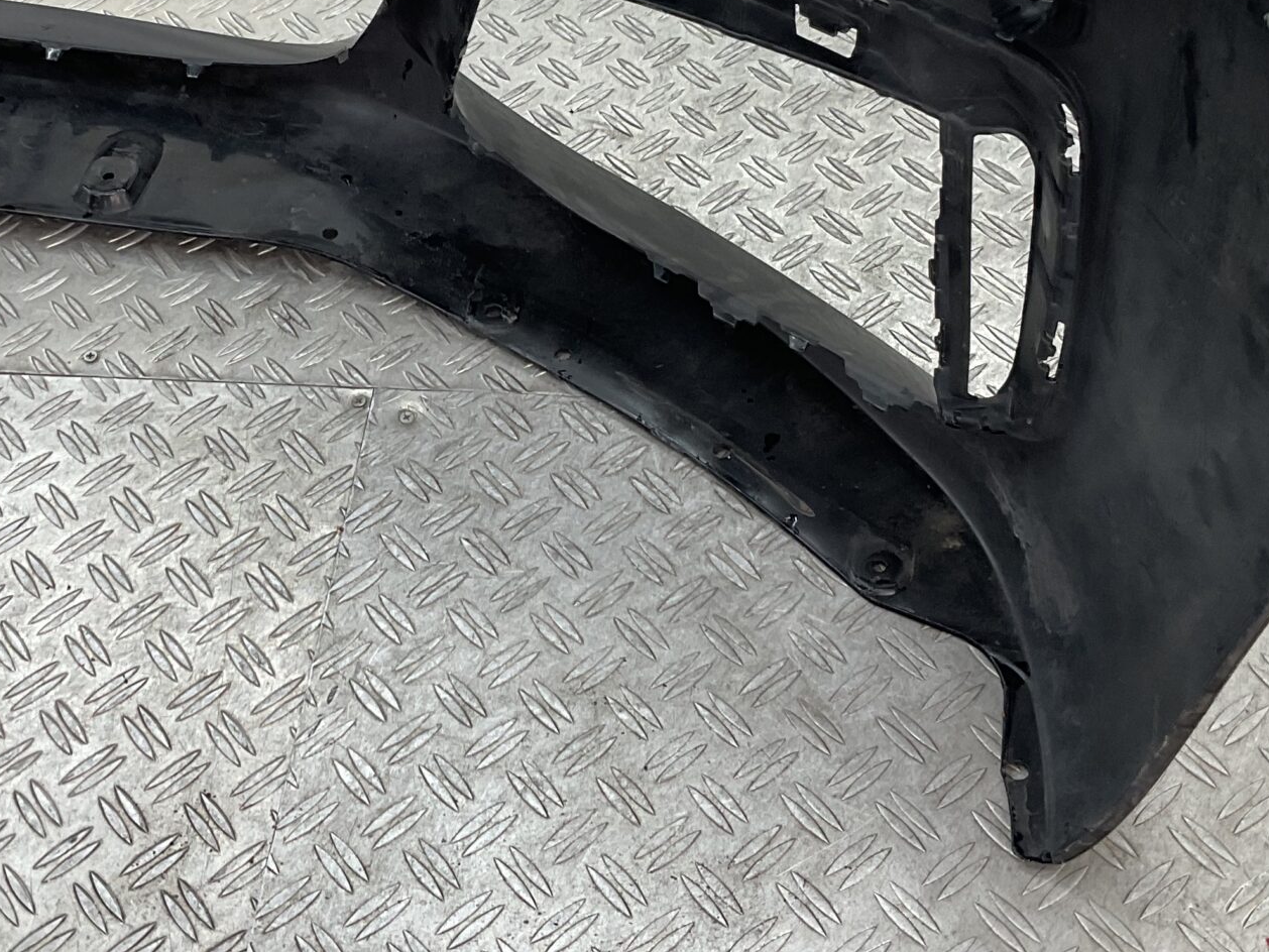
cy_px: 243
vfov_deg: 24.6
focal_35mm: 59
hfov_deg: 32.5
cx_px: 459
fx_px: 2163
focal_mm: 3
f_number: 1.8
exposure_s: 1/100
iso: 32
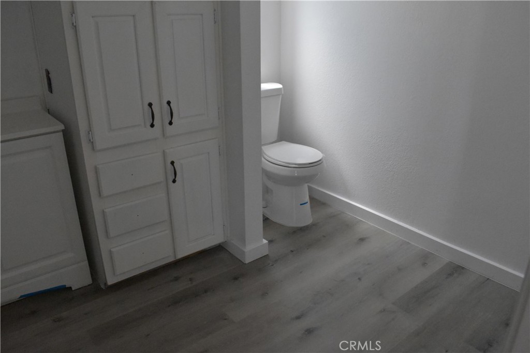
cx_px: 265
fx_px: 398
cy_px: 176
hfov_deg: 67.4
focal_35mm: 27
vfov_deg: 47.9
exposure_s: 1/1250
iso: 6400
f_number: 8
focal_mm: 18
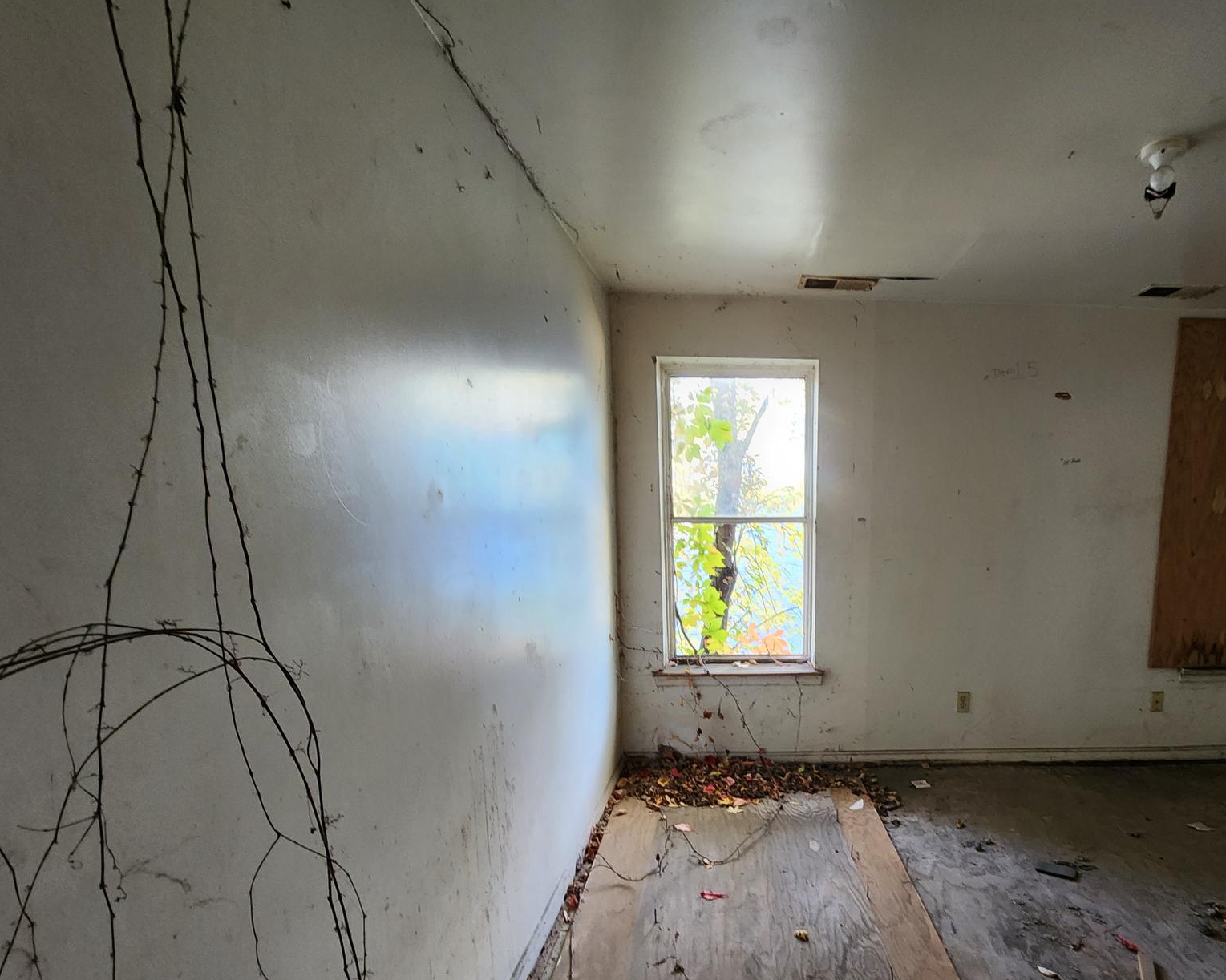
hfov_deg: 87.8
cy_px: 611
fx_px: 617
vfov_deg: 75.7
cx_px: 767
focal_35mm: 17
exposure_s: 1/30
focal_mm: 2.2
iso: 320
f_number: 2.2
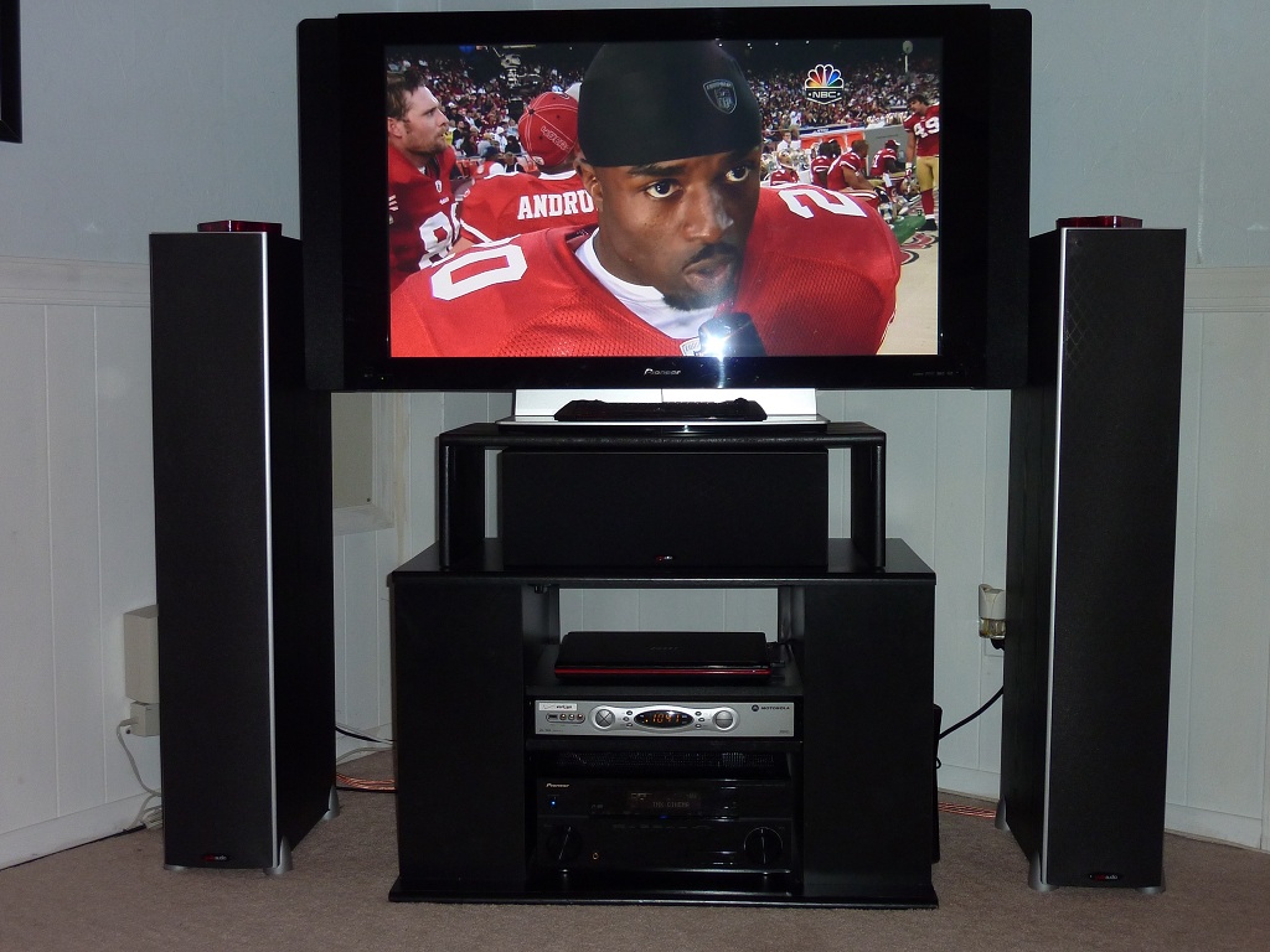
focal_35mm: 40
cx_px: 635
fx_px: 1468
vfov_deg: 36.0
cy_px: 476
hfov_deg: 46.8
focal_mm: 6.5
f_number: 3.6
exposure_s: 1/30
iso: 160
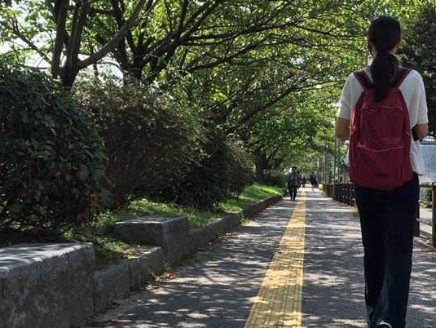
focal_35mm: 65
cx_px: 376
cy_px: 157
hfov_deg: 28.8
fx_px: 819
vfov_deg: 22.6
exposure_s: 1/775
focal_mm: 4.15
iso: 32
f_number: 2.2
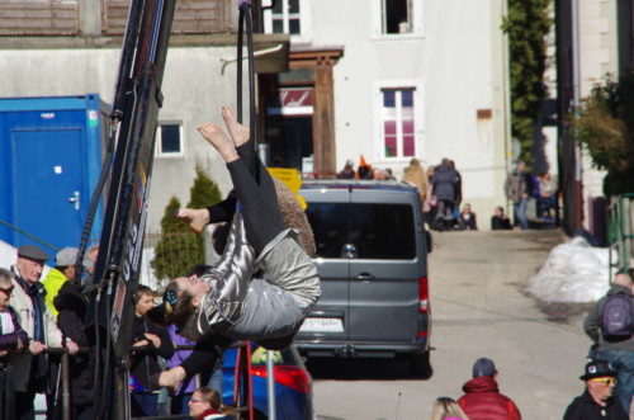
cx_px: 317
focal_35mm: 300
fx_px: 5272
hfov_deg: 6.9
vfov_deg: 4.6
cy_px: 210
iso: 200
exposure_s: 1/400
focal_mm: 200
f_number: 13
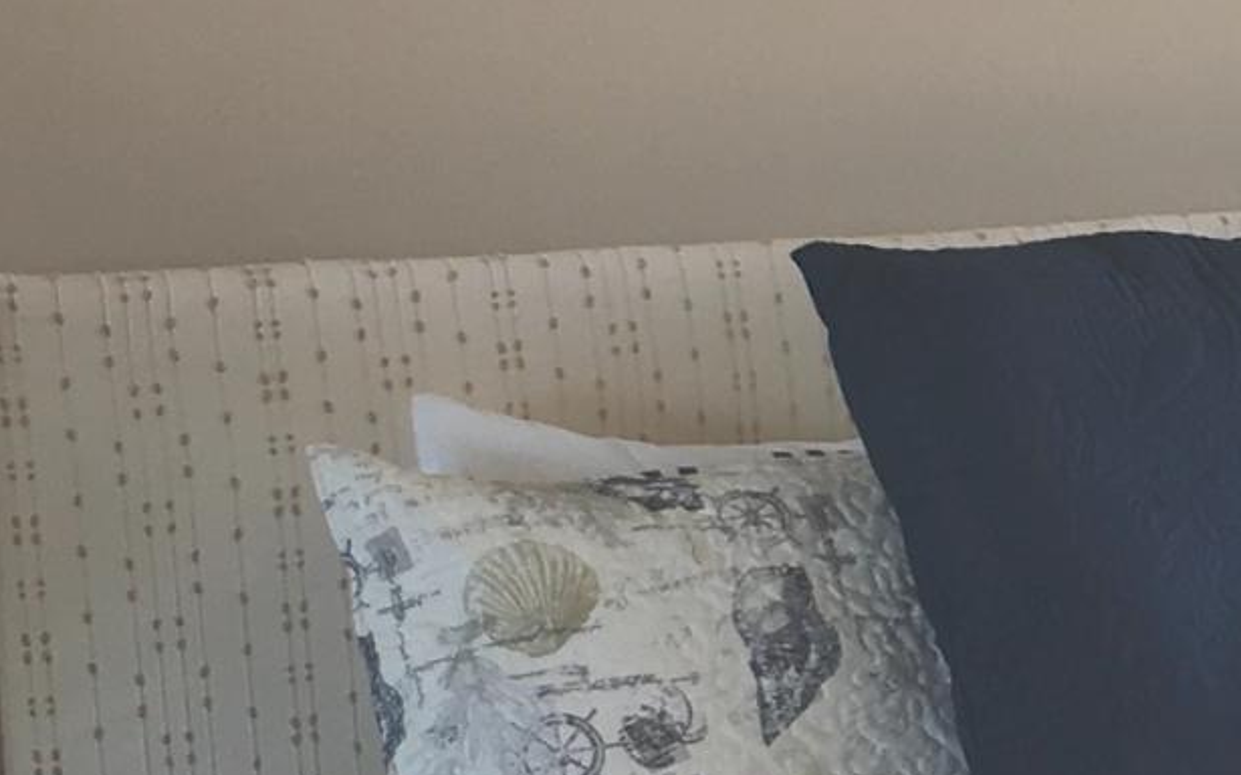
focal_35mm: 150
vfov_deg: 8.7
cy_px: 426
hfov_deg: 13.1
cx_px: 1895
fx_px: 5072
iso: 25
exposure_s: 1/40
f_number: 2.2
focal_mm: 4.15
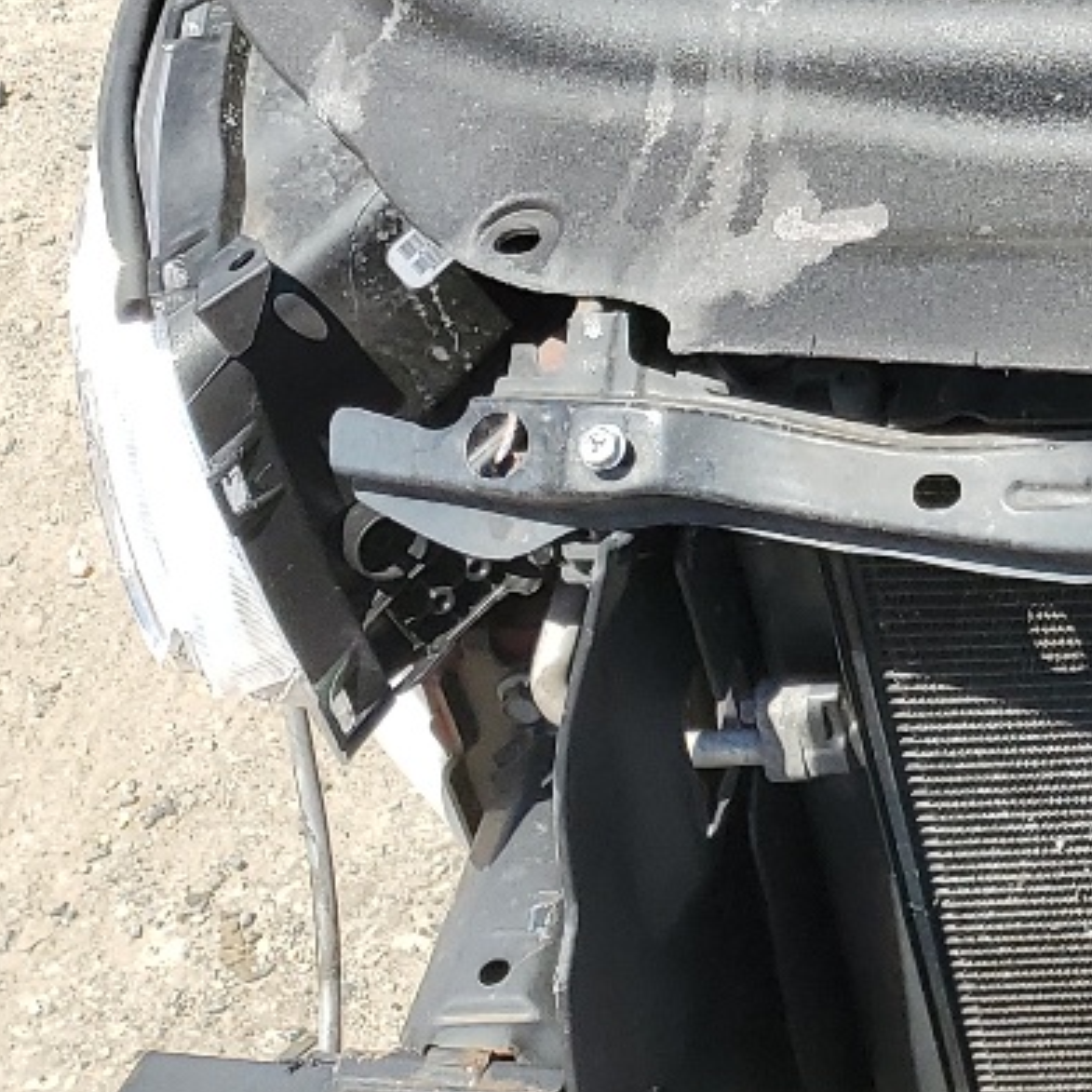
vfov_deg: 17.6
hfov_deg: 15.5
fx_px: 3355
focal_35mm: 94
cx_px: 2042
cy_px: -204
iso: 50
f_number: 1.5
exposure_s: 1/1667
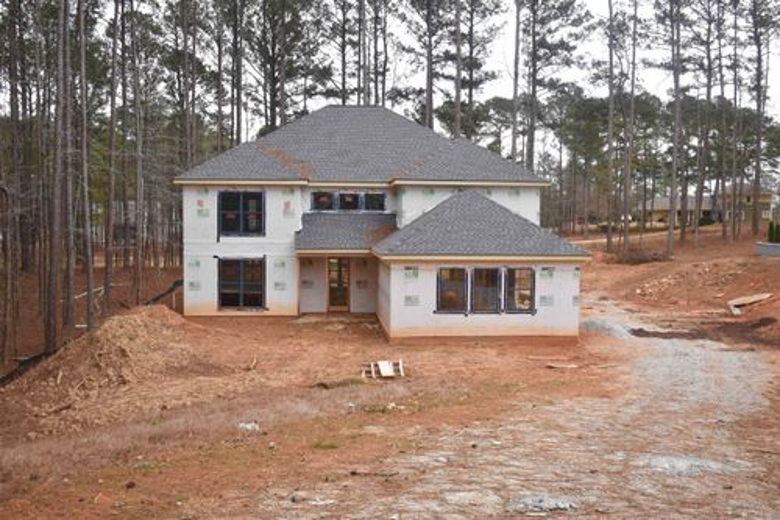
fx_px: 845
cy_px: 260
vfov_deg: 34.2
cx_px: 390
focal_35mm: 39
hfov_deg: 49.6
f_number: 5.6
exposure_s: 1/250
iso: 200
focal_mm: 26
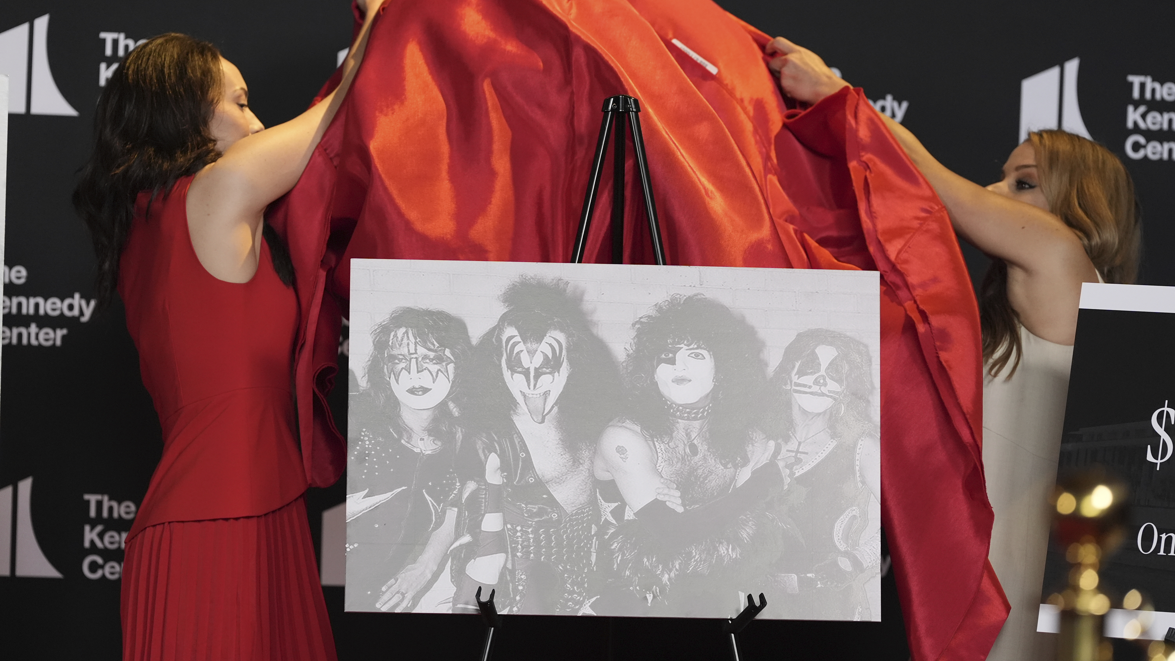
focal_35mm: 197
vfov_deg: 6.2
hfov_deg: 10.9
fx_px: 6138
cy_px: 310
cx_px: 588
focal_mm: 188
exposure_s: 1/500
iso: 3200
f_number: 4
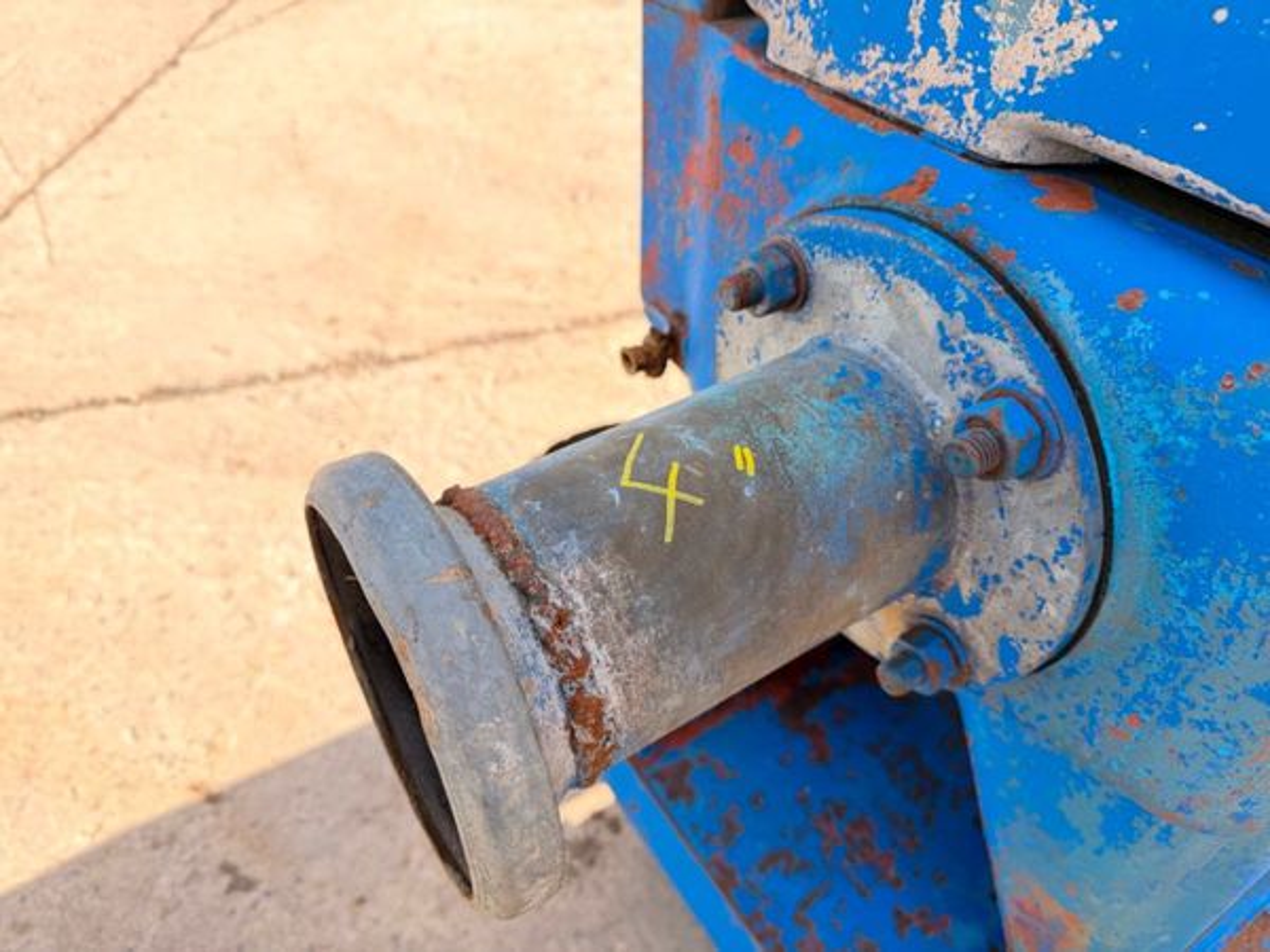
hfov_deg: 71.6
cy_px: 476
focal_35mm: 24
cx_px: 635
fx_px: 881
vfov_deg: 56.8
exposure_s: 1/637
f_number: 1.78
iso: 100
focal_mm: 6.76
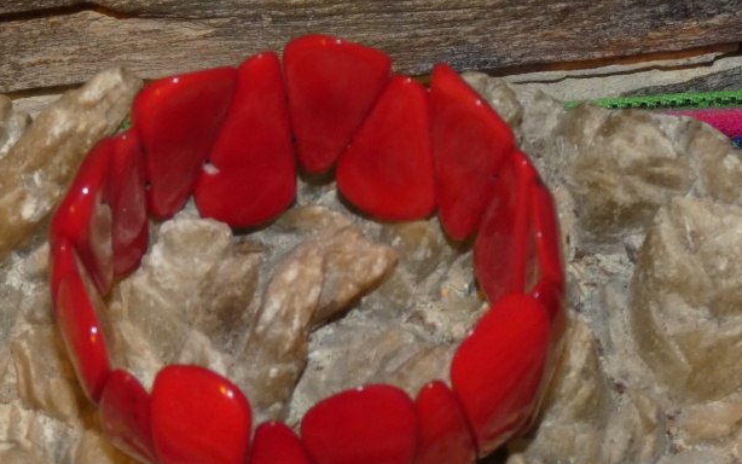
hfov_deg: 14.4
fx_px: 2933
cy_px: 278
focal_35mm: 145
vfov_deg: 9.0
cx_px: 294
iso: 250
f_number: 4.9
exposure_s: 1/8
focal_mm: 18.8
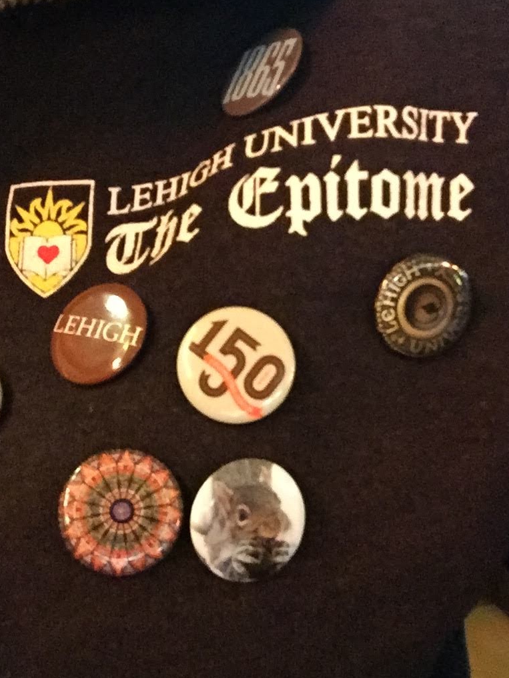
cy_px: 349
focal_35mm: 39
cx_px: 241
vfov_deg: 47.9
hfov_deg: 36.8
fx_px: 764
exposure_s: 1/15
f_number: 2.2
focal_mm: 2.65
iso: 1000
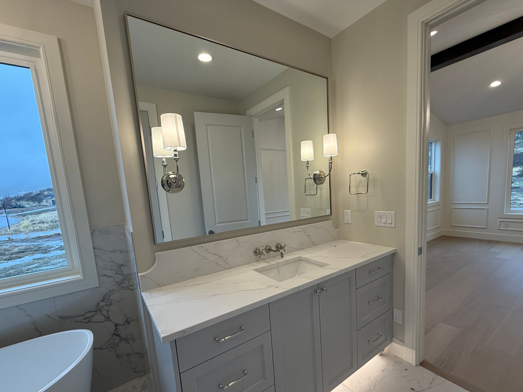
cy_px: 223
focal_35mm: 16
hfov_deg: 94.4
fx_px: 242
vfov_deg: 77.7
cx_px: 277
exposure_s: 1/120
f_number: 2.2
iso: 100
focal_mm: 2.22
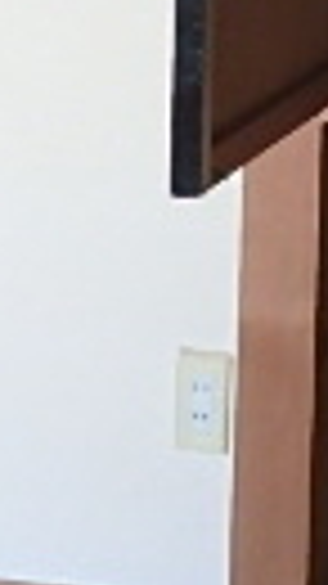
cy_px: -346
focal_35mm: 139
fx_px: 2152
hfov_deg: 8.4
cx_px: 553
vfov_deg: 14.2
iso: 640
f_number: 4.3
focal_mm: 4.7
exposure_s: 1/30
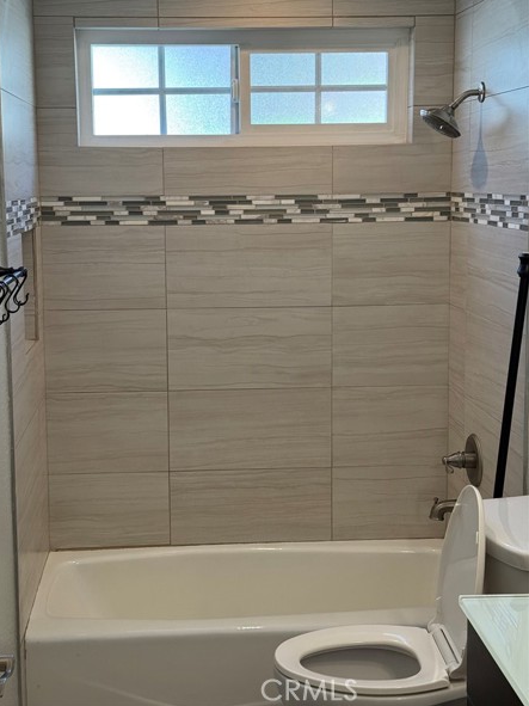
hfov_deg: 28.0
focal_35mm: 52
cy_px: 325
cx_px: 244
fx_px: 1060
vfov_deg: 36.8
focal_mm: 6.76
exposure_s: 1/120
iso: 64
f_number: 1.78
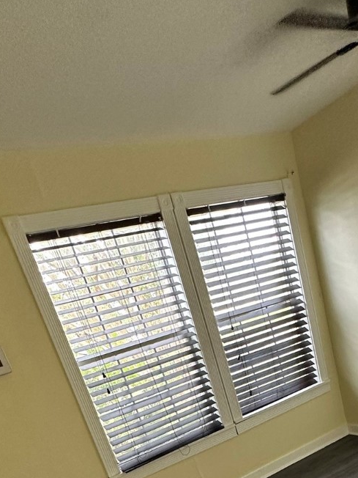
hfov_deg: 41.7
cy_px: 484
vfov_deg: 46.0
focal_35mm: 33
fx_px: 455
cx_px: 266
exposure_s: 1/120
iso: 250
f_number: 2.2
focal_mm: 2.22
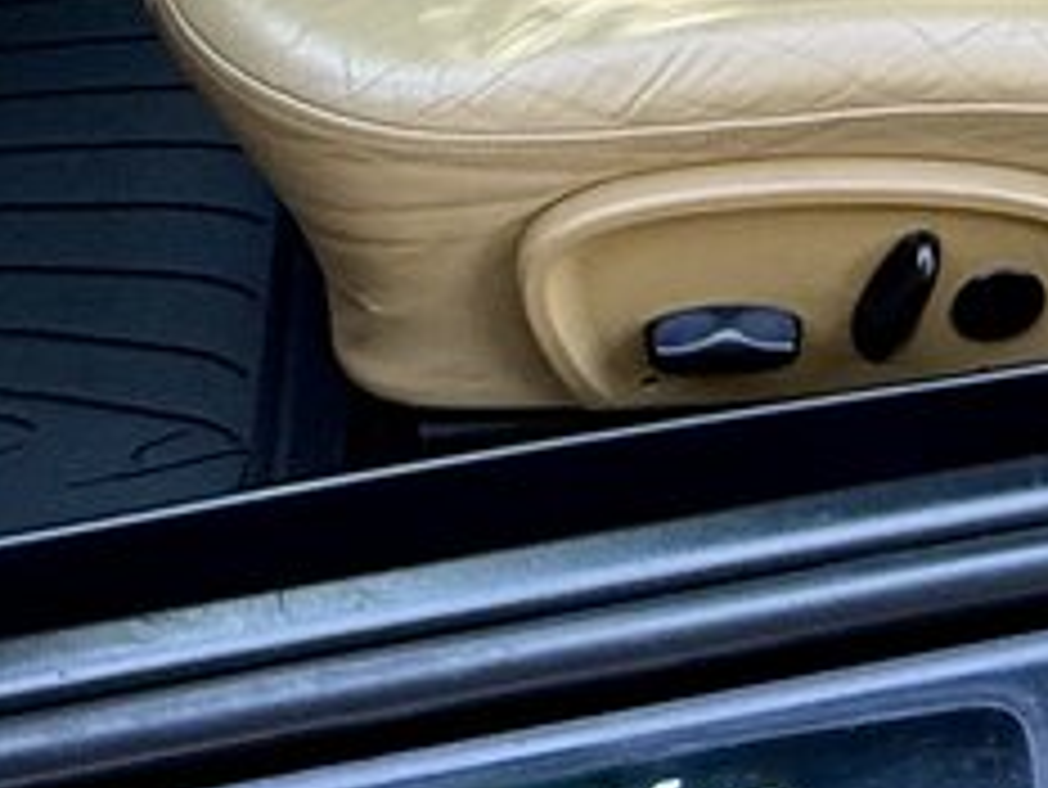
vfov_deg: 16.4
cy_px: -590
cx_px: 1210
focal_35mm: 77
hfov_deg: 23.4
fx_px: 2332
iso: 160
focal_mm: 2.22
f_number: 2.2
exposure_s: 1/99
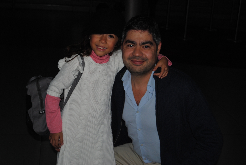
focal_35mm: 60
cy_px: 82
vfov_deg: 22.7
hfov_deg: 33.4
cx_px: 123
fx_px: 410
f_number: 5
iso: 200
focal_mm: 40
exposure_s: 1/60
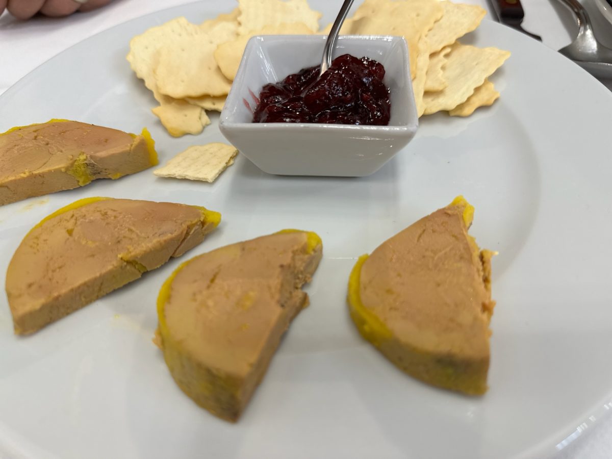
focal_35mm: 24
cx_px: 306
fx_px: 424
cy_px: 230
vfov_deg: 56.8
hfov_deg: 71.6
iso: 200
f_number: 1.78
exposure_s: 1/100
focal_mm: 6.86
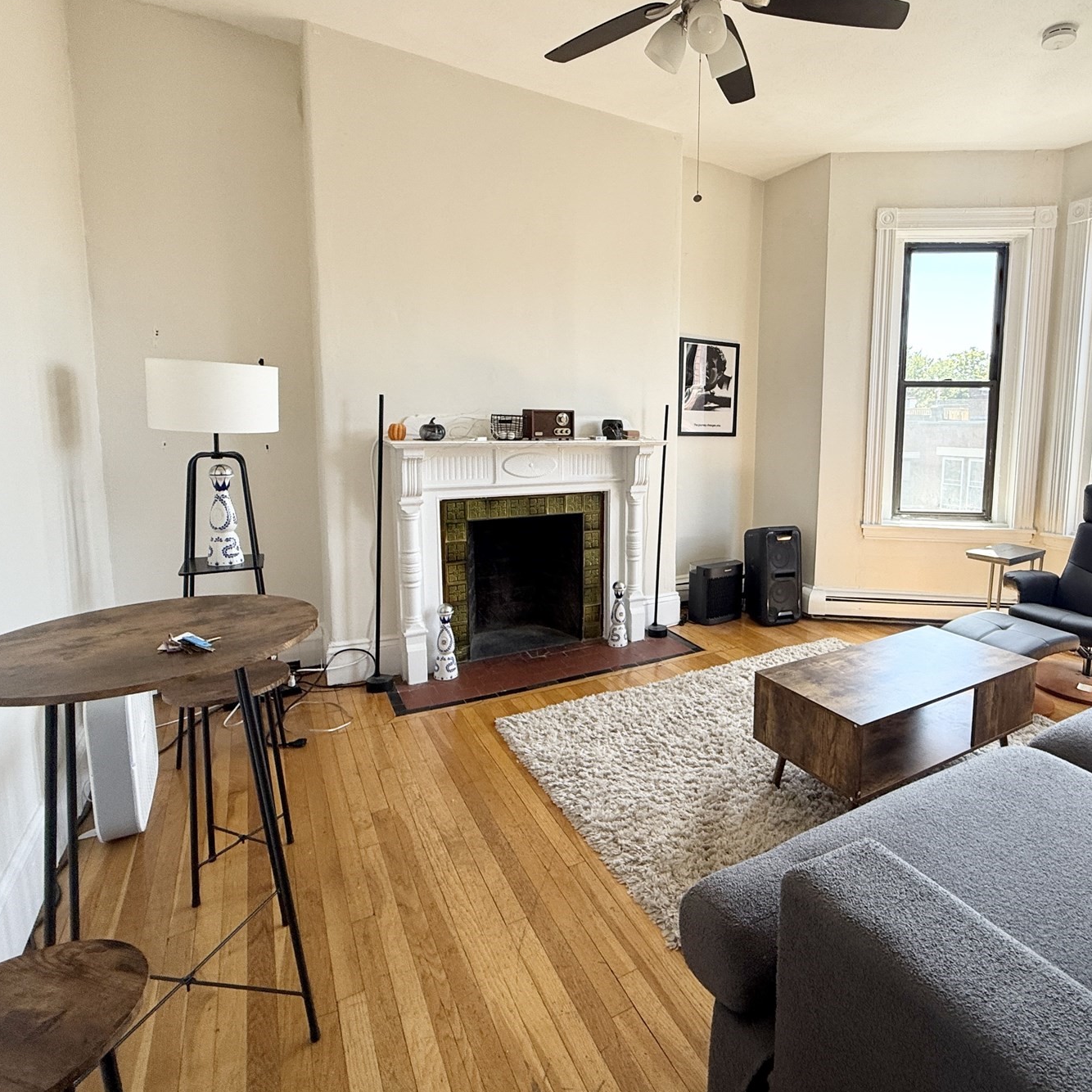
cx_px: 702
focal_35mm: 19
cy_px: 494
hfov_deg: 75.9
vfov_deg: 77.5
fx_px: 678
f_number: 2.2
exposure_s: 1/100
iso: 64
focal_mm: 2.22
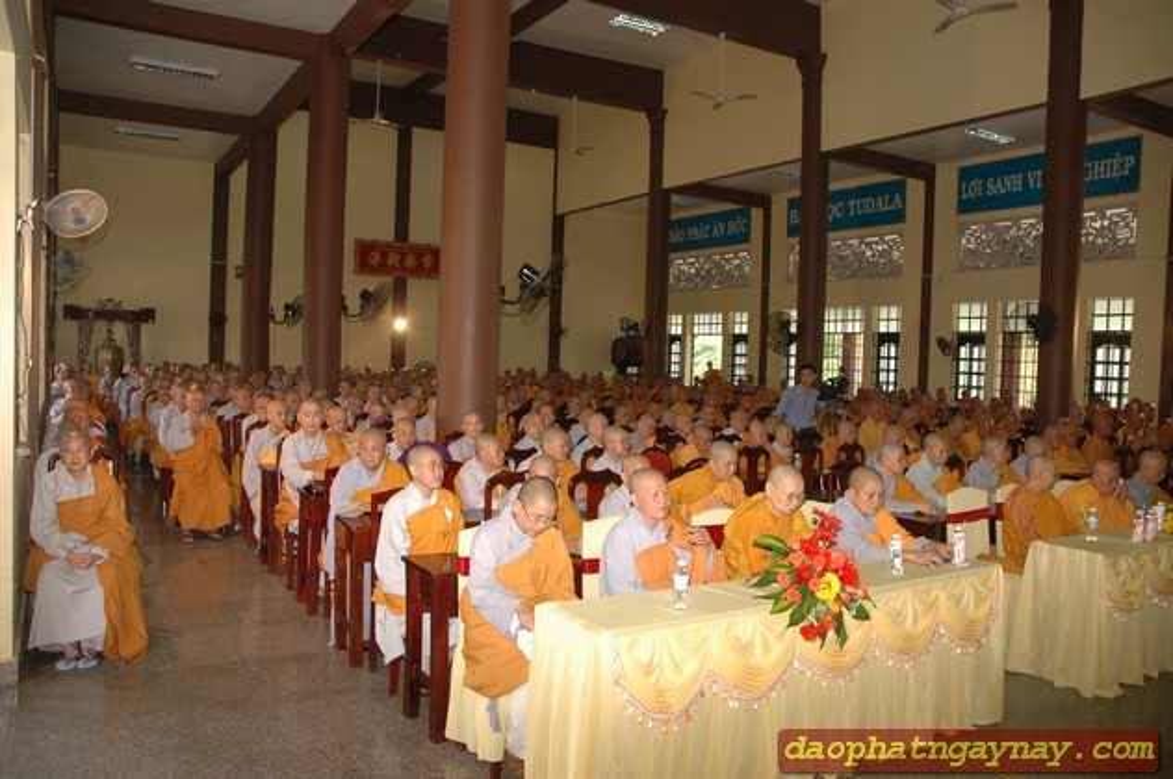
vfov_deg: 47.8
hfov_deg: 67.4
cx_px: 586
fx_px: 879
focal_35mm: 27
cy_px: 390
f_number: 4.5
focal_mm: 18
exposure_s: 1/60
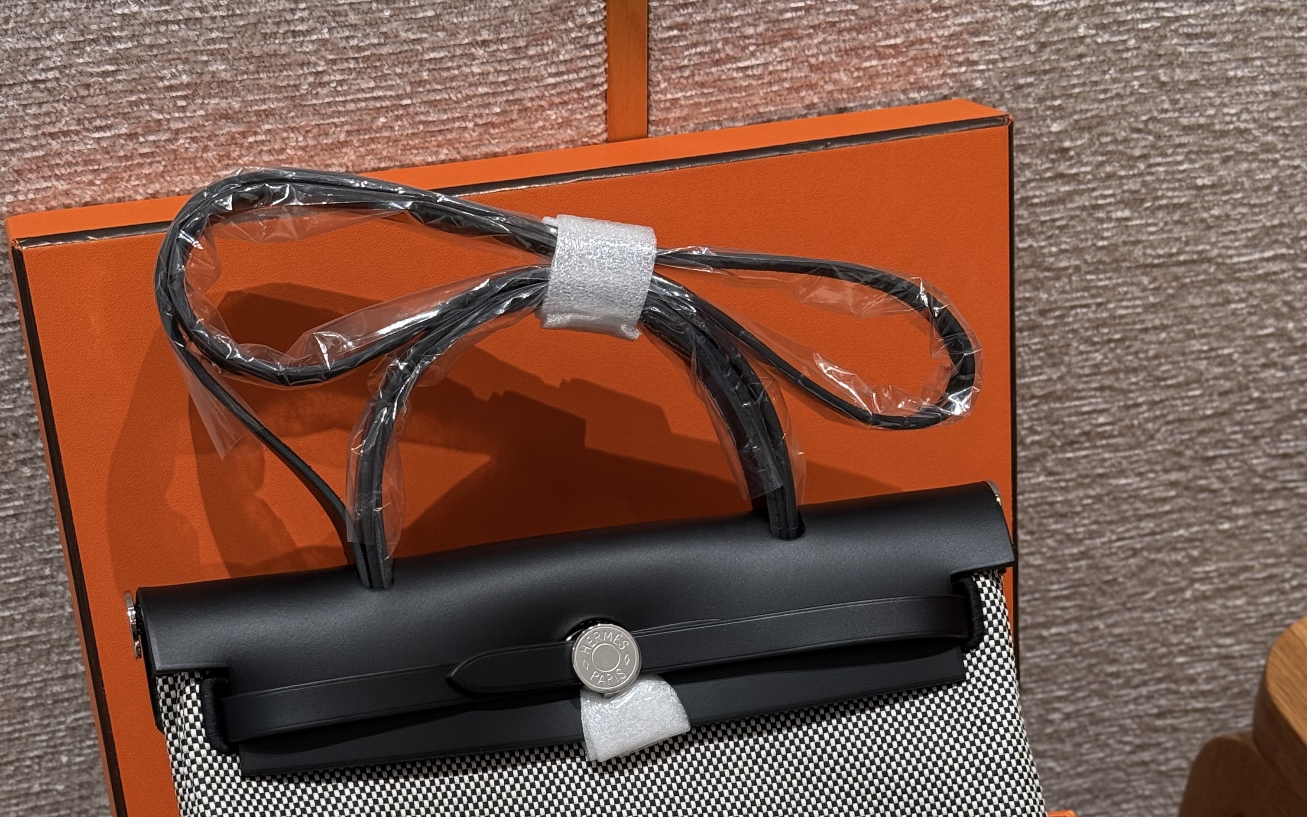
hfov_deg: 30.2
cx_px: 655
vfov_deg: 18.7
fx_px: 2422
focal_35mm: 68
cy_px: 777
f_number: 1.78
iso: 50
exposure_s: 1/50
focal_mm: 6.76
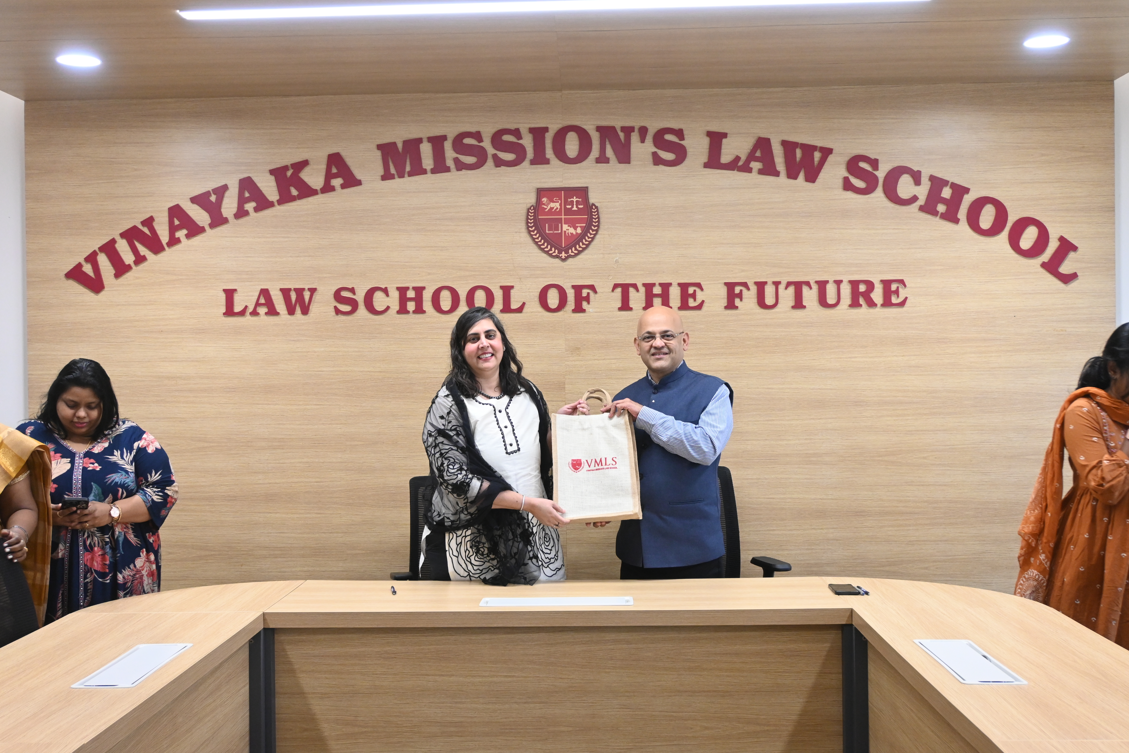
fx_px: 1247
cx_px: 564
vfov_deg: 33.6
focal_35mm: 40
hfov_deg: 48.7
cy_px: 376
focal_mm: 26.5
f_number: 4.5
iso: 1800
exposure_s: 1/125
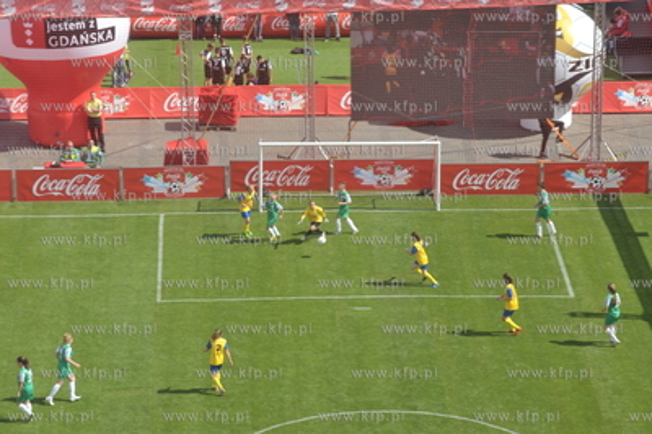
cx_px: 326
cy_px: 217
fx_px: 3619
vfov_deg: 6.9
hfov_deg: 10.3
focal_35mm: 200
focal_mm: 200
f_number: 16
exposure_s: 1/250
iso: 320
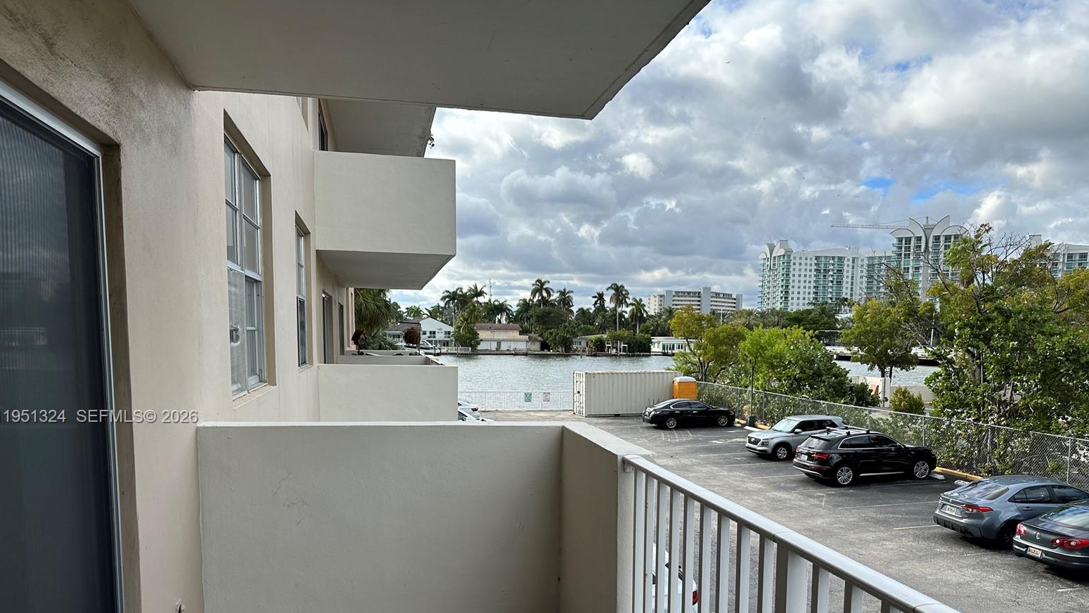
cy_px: 418
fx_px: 780
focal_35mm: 27
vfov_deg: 42.2
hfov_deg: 69.8
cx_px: 541
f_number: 1.78
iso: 80
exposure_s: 1/2660
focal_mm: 6.86
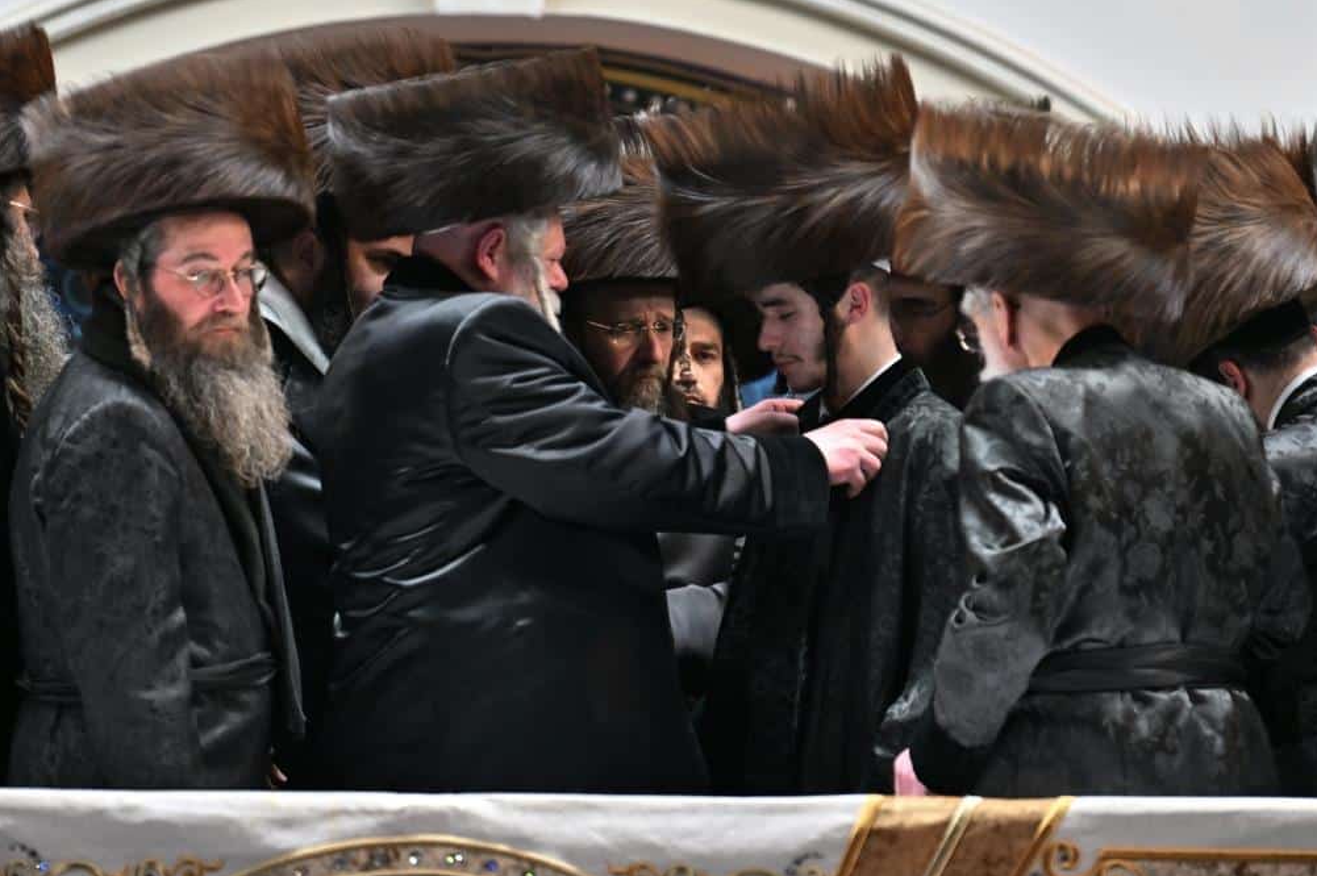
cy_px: 445
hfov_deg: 6.7
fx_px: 11223
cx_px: 650
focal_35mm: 307
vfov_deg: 4.5
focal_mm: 200
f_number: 2.8
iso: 400
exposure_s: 1/320
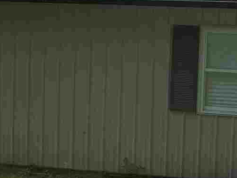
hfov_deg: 13.3
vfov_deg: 10.0
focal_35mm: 148
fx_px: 1014
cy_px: 70
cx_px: 37
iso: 100
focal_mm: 6.76
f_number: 1.78
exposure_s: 1/1653
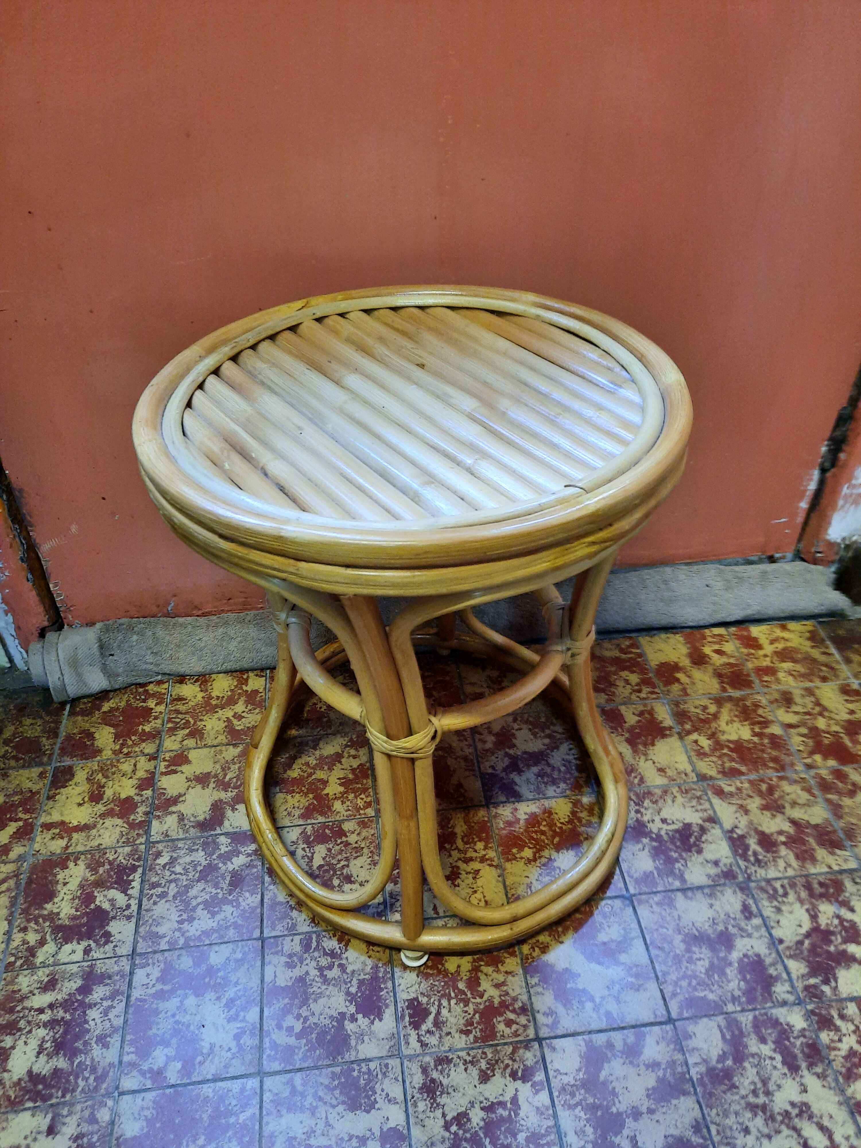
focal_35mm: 25
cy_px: 574
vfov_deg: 69.4
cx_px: 430
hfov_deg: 54.9
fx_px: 829
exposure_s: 1/33
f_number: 2
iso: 400
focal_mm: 4.6
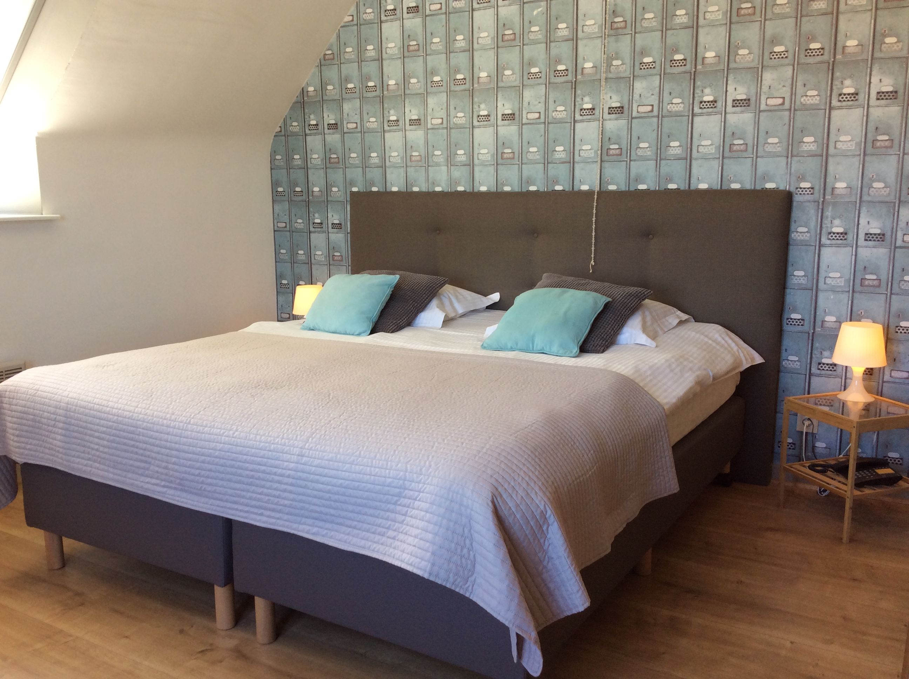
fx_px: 839
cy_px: 340
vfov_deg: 44.1
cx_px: 454
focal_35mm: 32
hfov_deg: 56.9
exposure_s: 1/33
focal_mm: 3.3
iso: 32
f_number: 2.4
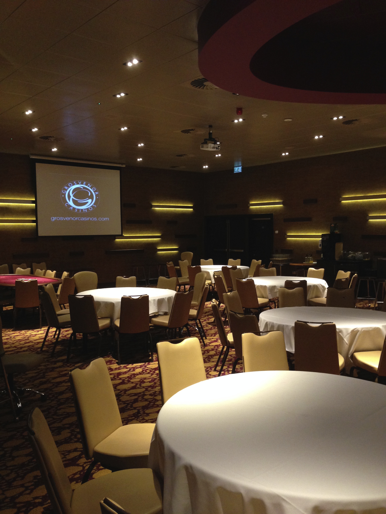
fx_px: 491
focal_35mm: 33
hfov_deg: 42.9
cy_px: 257
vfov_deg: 55.4
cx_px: 193
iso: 250
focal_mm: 4.12
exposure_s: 1/20
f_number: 2.4
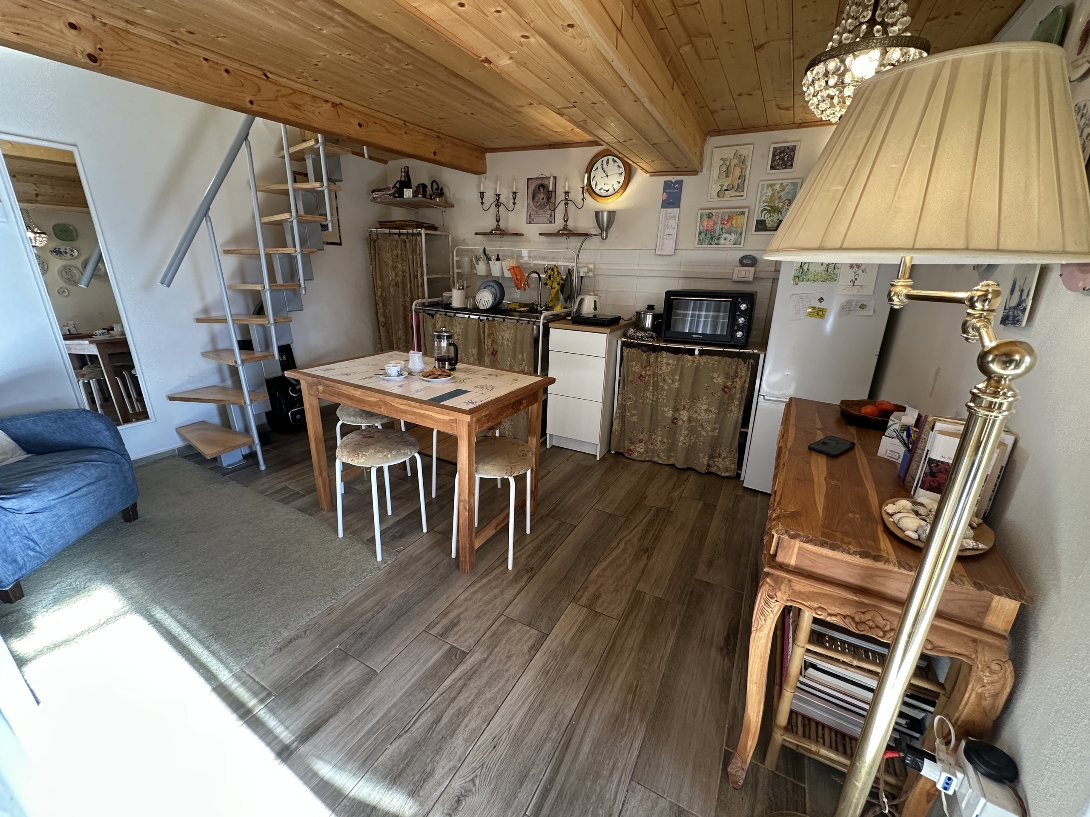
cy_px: 408
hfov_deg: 102.1
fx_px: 441
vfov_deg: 85.7
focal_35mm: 14
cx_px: 545
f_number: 2.2
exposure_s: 1/99
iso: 200
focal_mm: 2.22
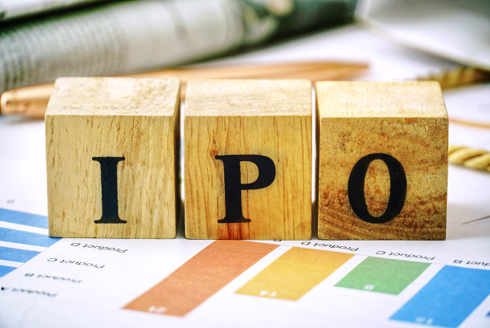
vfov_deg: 6.9
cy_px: 164
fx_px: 2717
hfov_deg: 10.3
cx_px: 245
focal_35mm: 200
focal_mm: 133
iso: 100
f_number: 5.6
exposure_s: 1/60
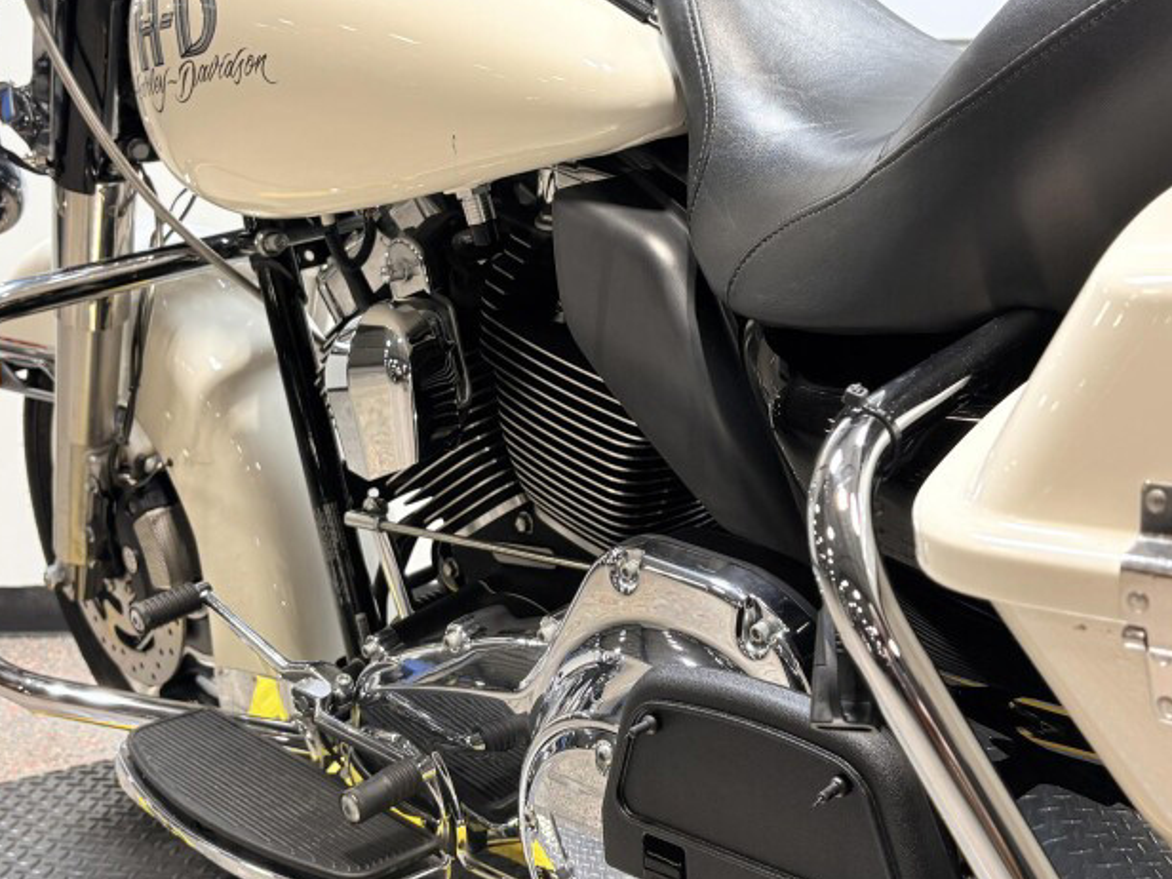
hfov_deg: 42.1
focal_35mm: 45
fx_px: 1524
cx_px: 576
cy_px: 310
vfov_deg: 32.0
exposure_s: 1/120
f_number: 1.6
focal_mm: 5.96
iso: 50
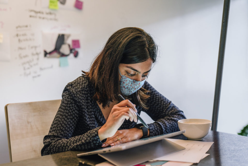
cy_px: 83
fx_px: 331
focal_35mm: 48
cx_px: 124
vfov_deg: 28.1
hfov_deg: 41.1
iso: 640
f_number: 2.8
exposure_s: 1/80
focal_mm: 48
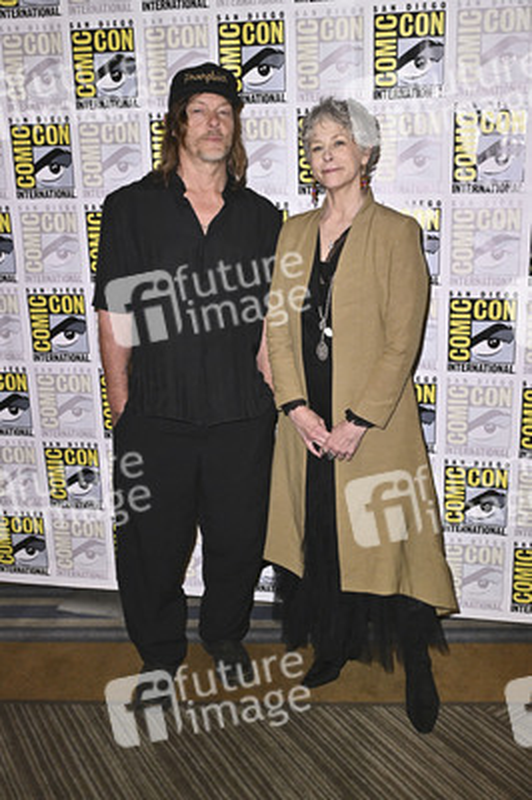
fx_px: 644
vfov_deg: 63.7
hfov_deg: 44.9
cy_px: 400
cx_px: 266
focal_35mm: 29
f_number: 4.5
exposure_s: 1/320
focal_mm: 29
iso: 1600
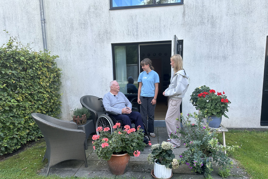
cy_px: 100
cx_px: 134
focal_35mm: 25
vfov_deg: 51.2
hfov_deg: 71.5
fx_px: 186
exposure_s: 1/460
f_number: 1.78
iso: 80
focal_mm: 6.86
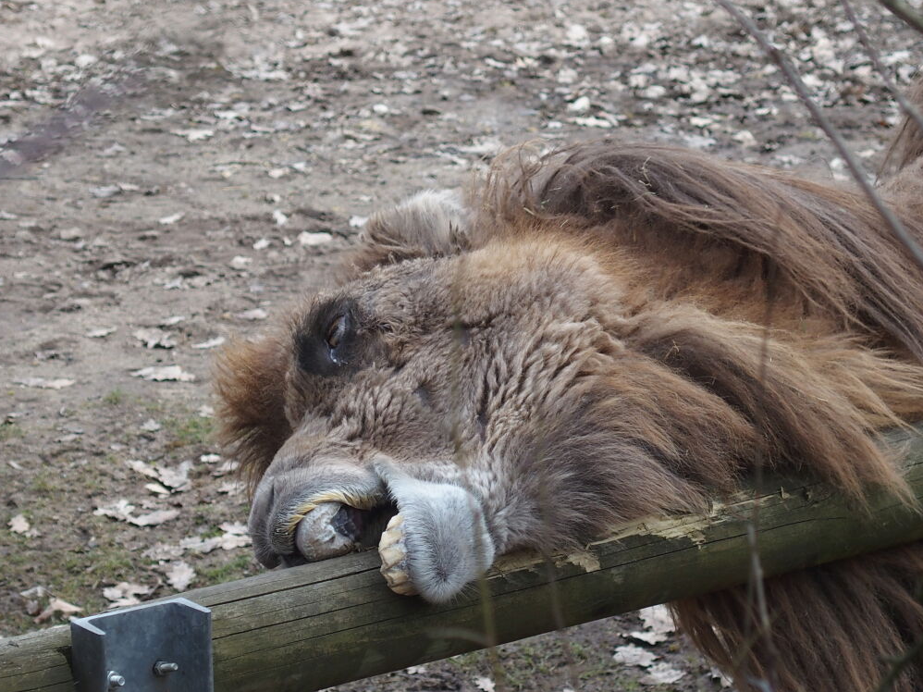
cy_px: 401
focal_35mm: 179
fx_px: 4772
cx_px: 496
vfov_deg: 8.3
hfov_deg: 11.0
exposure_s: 1/250
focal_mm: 26.2
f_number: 3.2
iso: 100
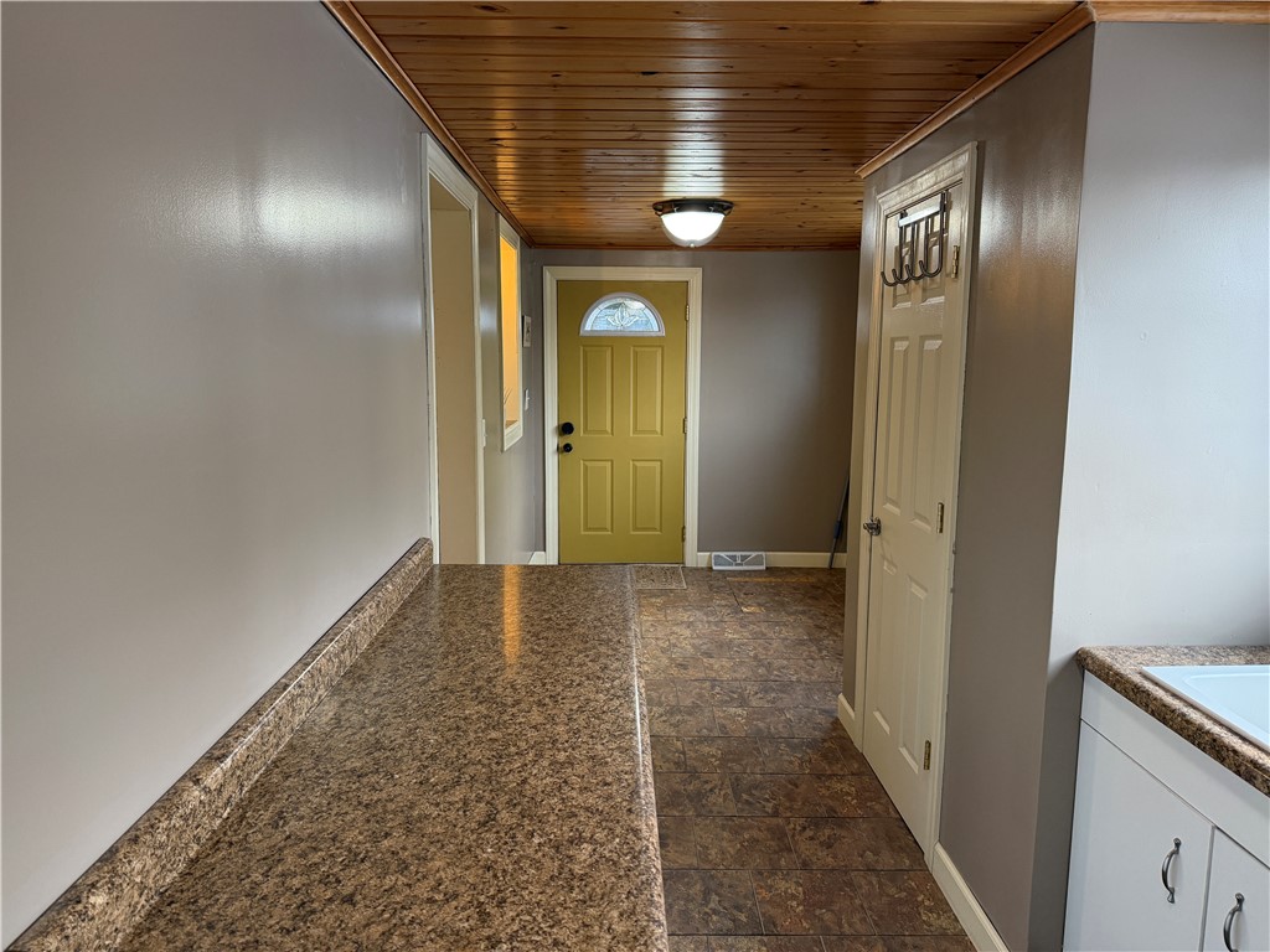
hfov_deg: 71.6
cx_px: 635
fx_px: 881
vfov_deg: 56.8
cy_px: 476
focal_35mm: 24
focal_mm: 6.76
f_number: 1.78
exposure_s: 1/120
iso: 320
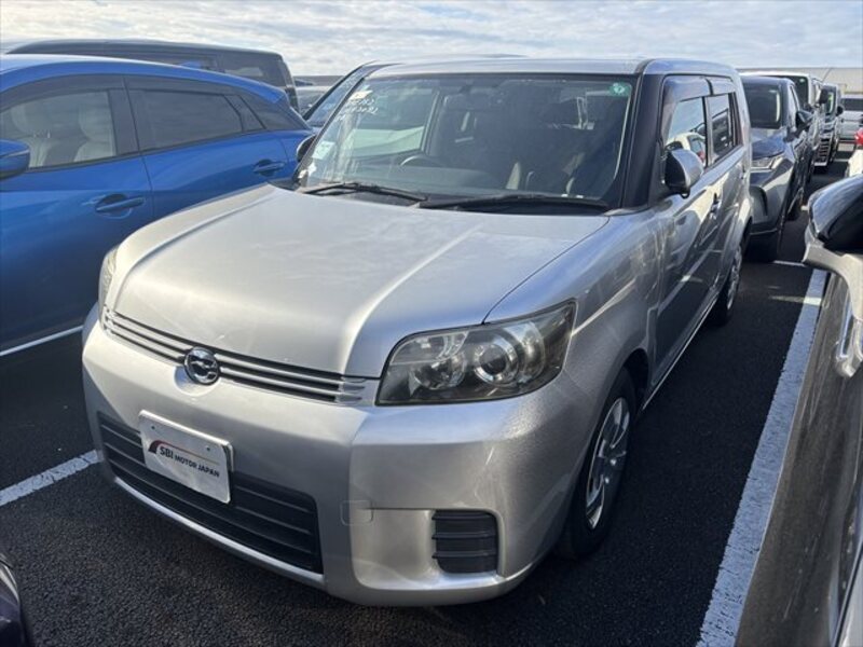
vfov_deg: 53.1
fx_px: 648
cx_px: 432
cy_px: 324
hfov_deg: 67.3
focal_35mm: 26
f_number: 1.6
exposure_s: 1/1616
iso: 50
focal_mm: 5.96
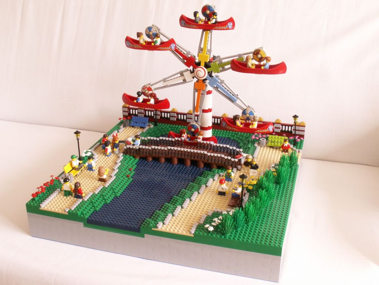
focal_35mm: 40
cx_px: 190
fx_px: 438
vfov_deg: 36.0
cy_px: 142
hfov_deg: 46.8
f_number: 8
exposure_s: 1/4
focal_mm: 6.62
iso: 50
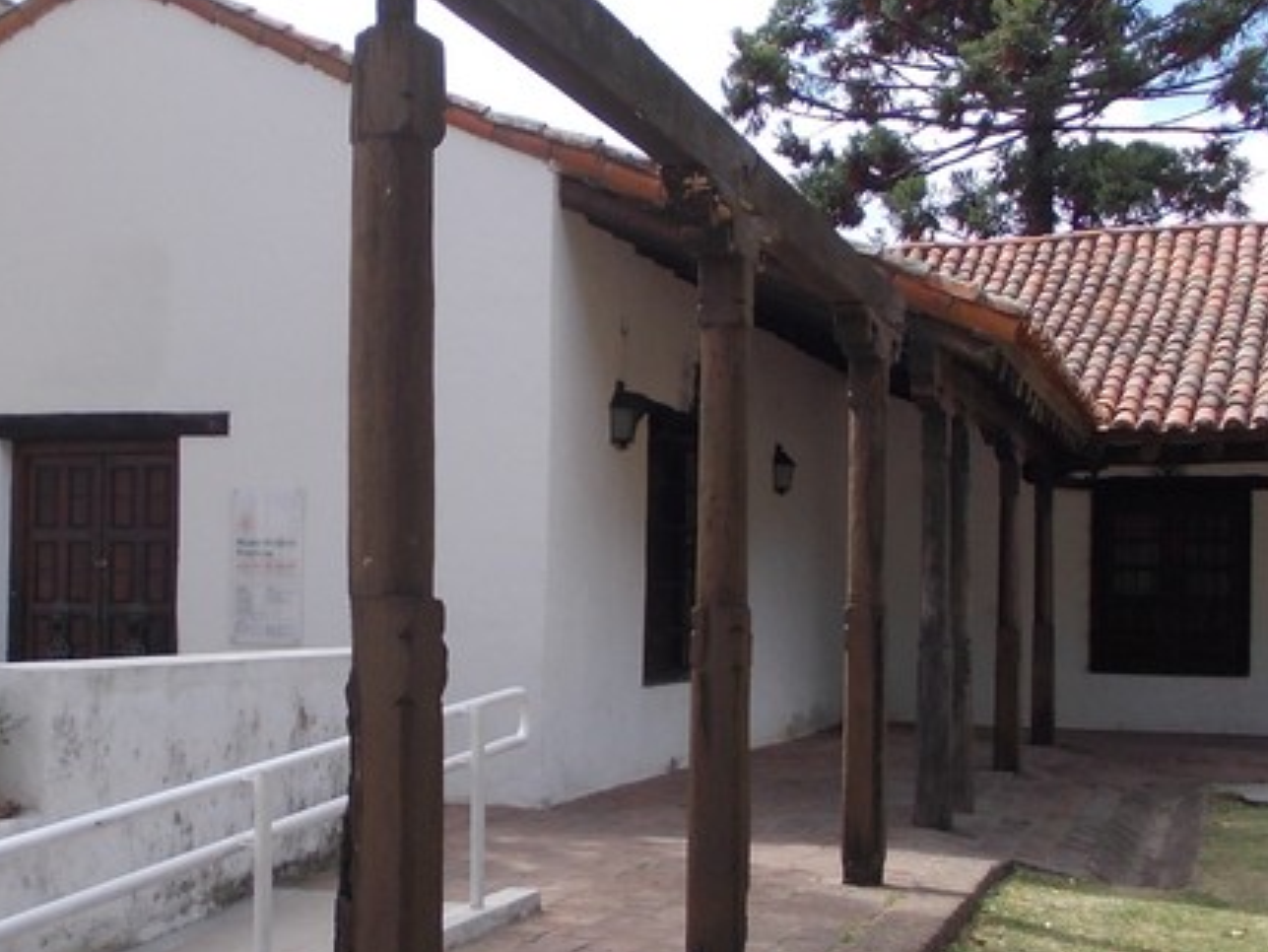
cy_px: 565
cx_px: 443
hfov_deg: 37.8
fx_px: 1832
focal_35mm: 50
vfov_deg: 29.1
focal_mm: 4
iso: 80
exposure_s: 1/160
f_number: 5.4
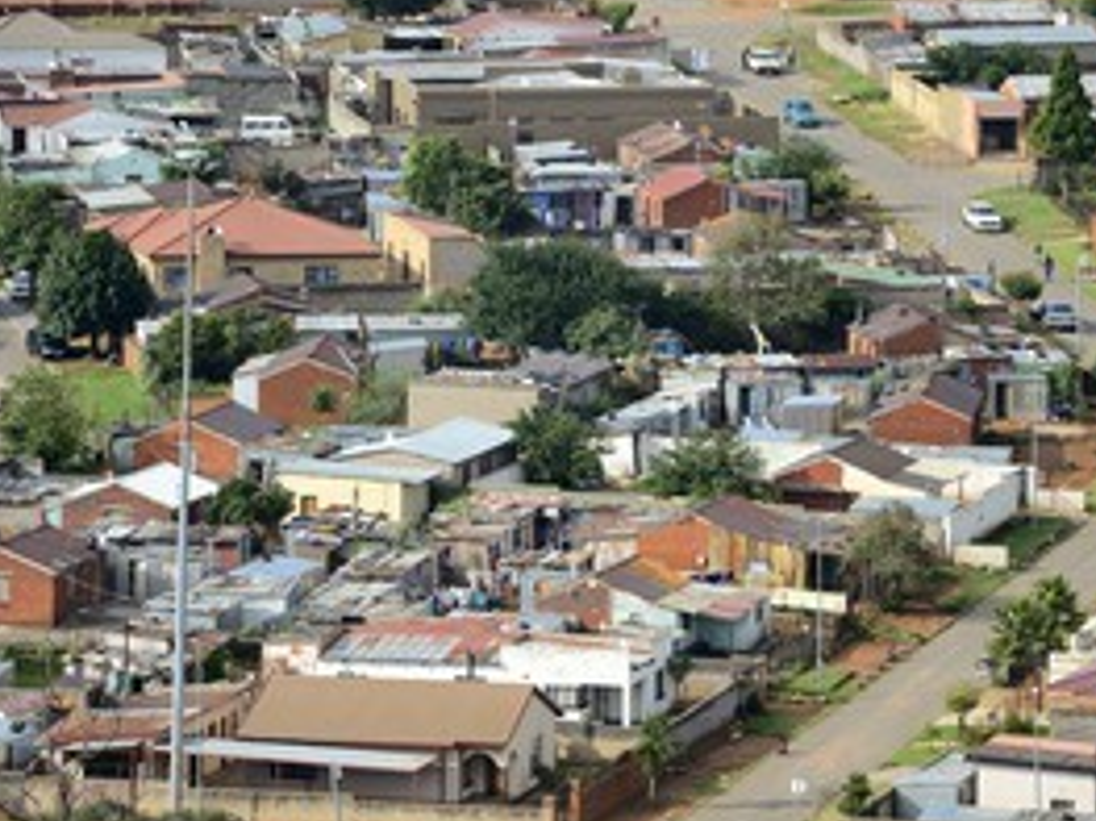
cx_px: 833
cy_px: 375
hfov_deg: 6.5
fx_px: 9716
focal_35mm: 307
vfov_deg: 4.8
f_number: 9
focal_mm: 200
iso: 200
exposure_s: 1/320
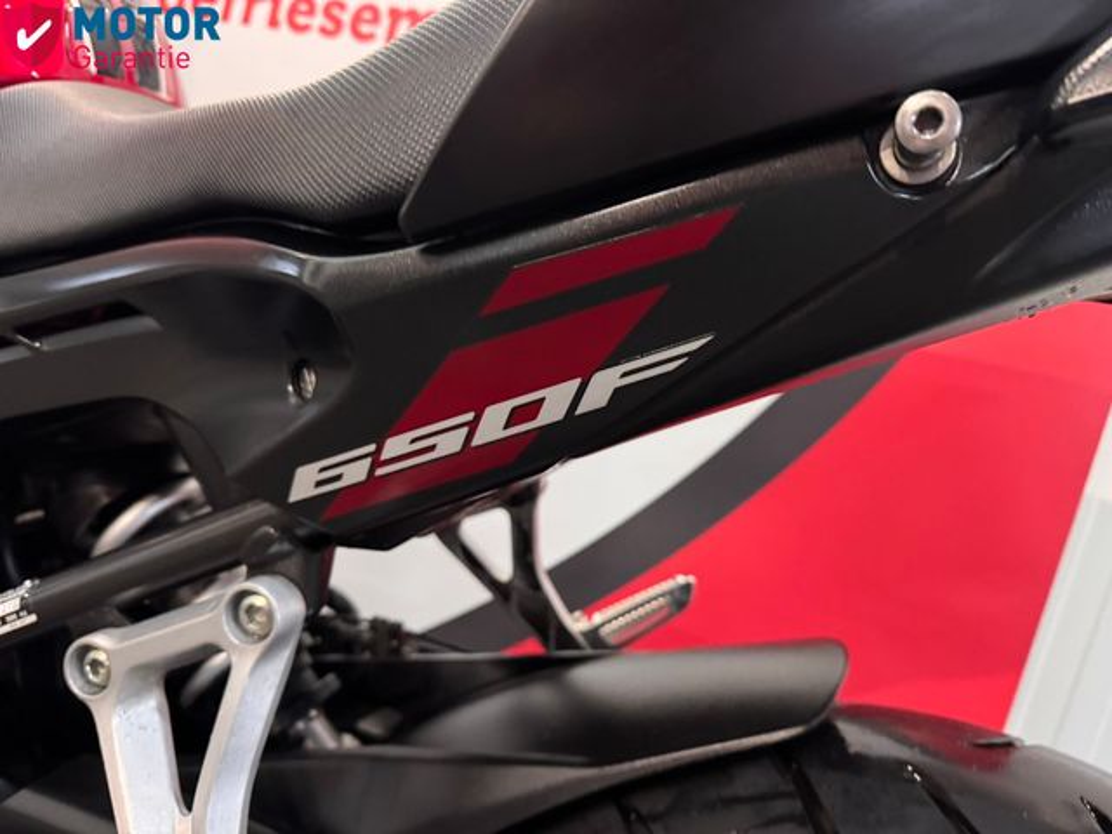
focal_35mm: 24
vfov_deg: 56.8
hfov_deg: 71.6
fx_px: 771
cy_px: 417
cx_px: 556
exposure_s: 1/33
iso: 800
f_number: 1.78
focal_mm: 6.76
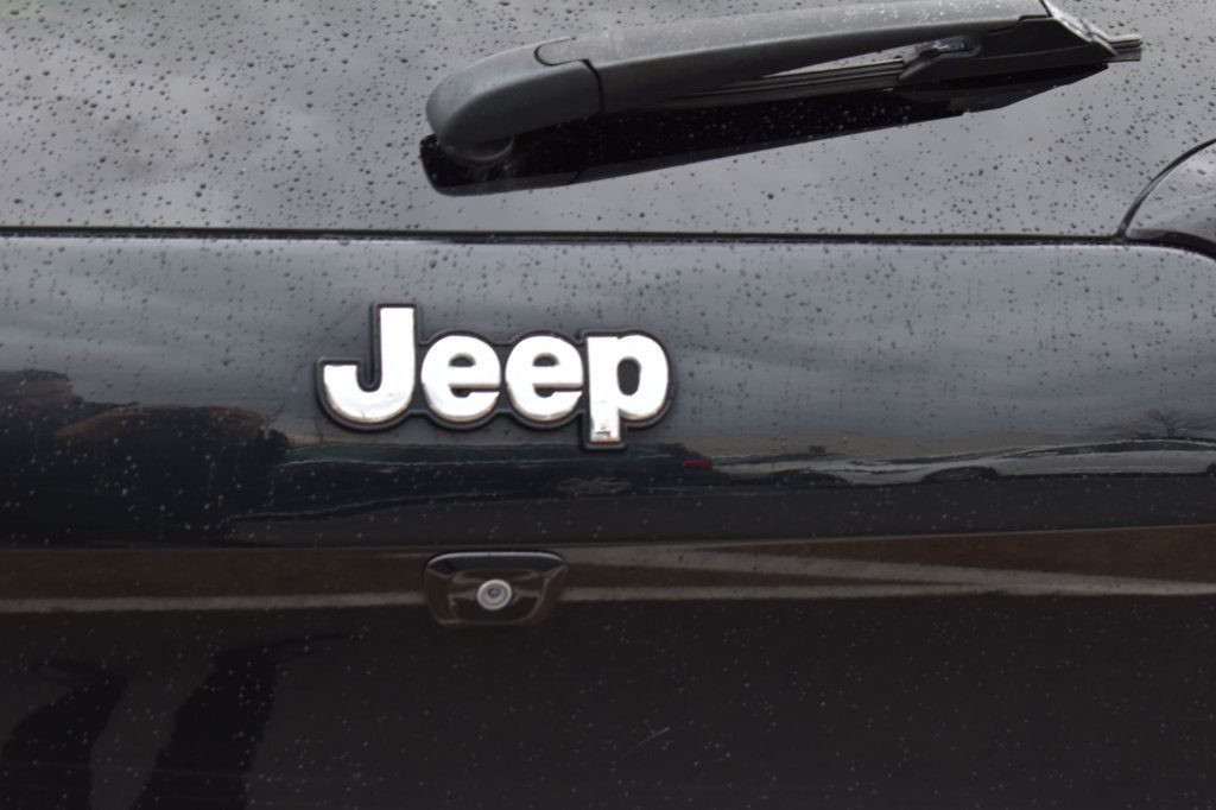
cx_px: 608
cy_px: 405
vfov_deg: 17.5
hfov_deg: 26.0
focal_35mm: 78
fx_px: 2634
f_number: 6.3
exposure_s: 1/15
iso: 500
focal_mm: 52
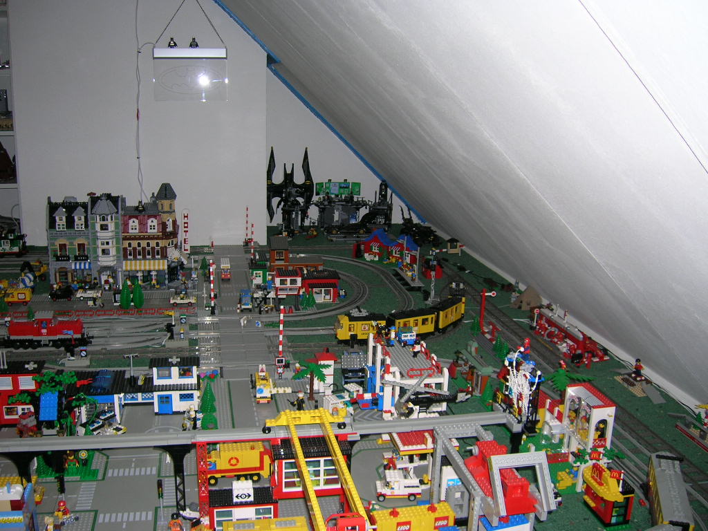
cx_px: 354
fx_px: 695
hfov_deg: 54.0
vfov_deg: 41.8
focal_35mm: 34
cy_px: 266
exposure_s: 1/60.1
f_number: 2.9
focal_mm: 5.7
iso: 50
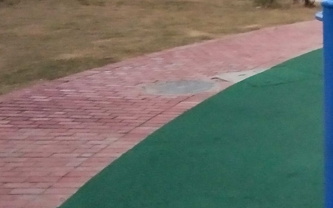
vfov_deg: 16.1
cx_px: 396
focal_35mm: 81
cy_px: 85
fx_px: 735
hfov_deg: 23.4
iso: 1000
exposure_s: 1/16.7
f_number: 2.2
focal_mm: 3.69
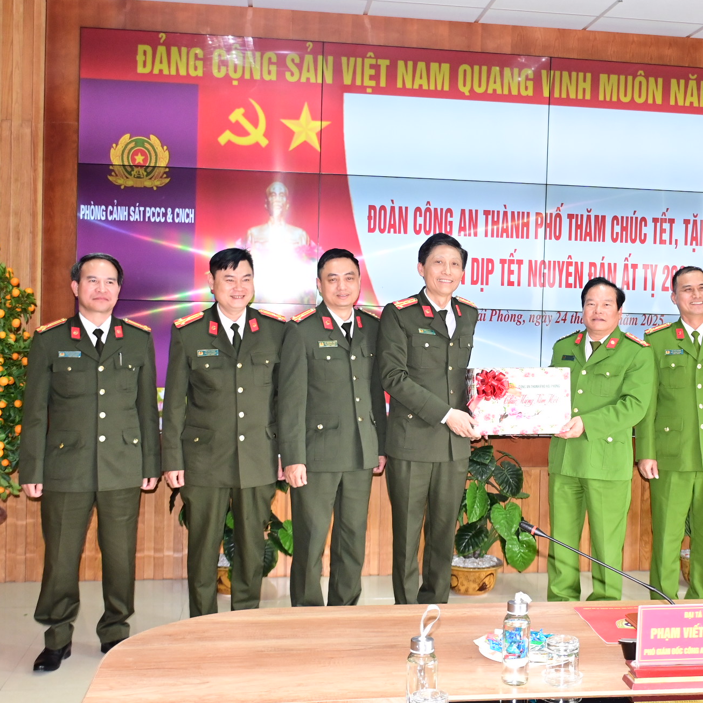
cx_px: 492
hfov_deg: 33.6
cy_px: 350
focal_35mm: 50
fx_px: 1149
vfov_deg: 34.0
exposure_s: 1/200
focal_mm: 26
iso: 1600
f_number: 3.8
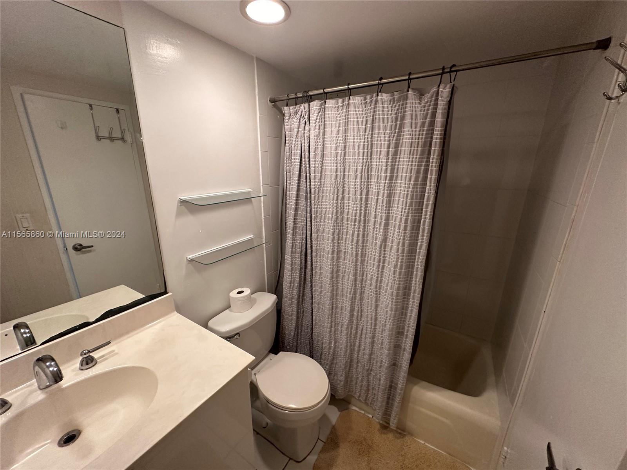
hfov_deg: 102.1
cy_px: 235
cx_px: 314
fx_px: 254
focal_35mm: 14
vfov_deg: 85.7
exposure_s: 1/60
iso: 320
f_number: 2.2
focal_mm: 2.2
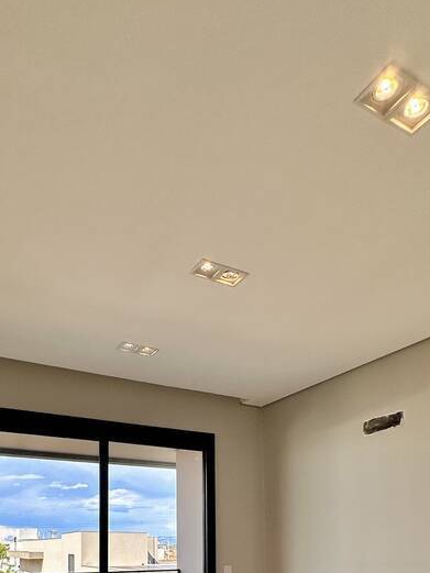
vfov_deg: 53.0
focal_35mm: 29
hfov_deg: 48.1
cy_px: 529
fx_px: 480
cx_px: 181
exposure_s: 1/473
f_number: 2.2
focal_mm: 2.22
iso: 40
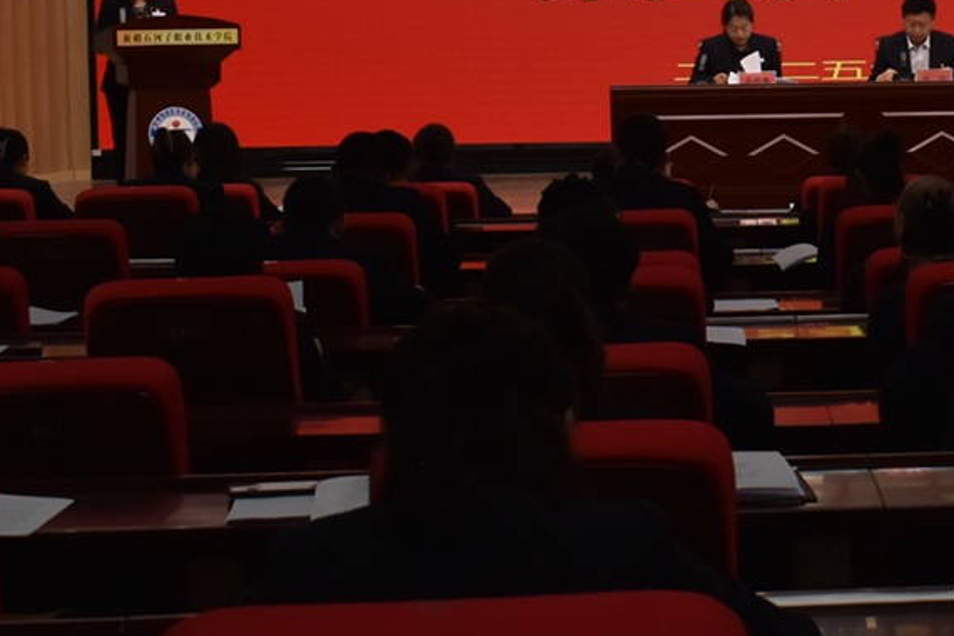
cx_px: 1079
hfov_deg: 17.4
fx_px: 2995
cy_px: 165
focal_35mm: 113
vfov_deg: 12.1
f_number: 7.1
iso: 500
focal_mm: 28
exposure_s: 1/250
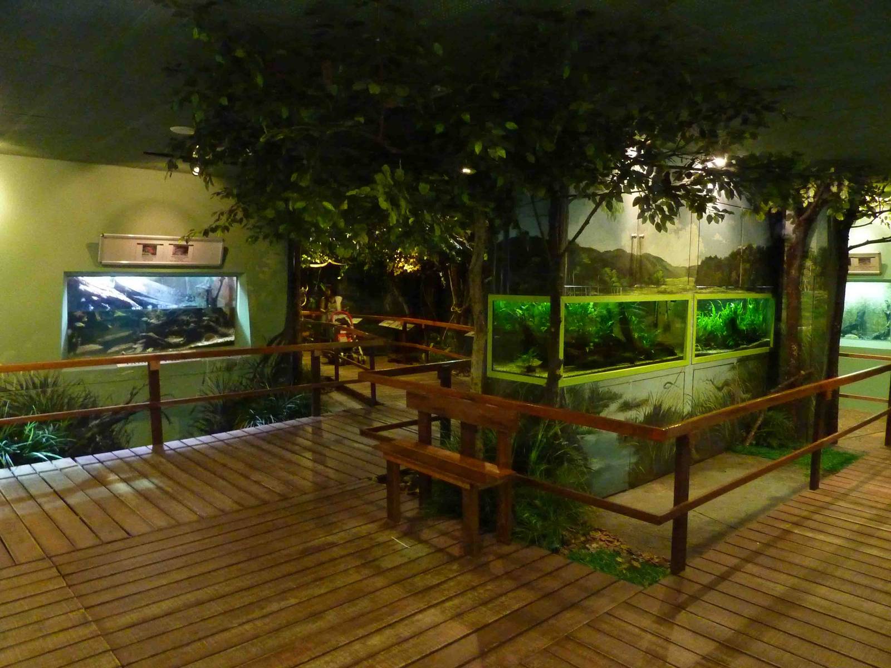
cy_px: 334
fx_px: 643
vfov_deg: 54.9
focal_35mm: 25
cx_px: 446
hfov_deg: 69.4
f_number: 3.3
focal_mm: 4.1
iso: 800
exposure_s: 1/8
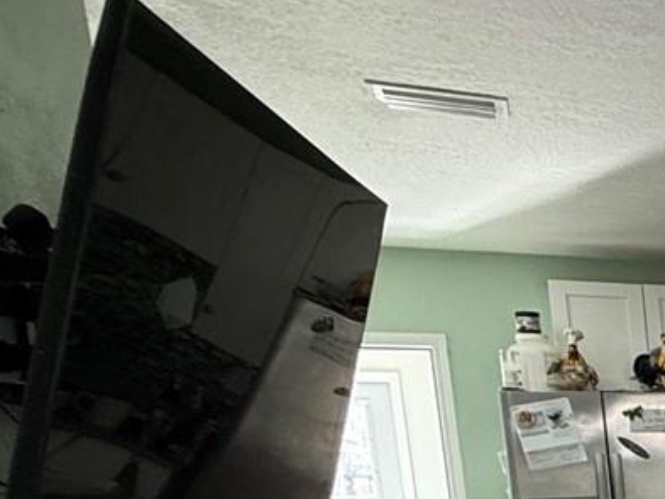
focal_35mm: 57
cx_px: 1264
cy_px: 600
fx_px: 1095
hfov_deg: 20.4
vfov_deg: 23.4
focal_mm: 2.22
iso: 250
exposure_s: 1/60
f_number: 2.2
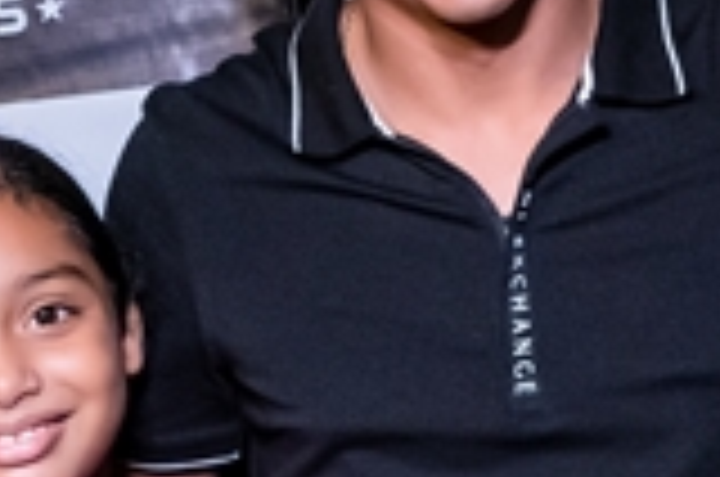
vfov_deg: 8.2
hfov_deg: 12.3
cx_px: 556
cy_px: 446
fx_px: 3333
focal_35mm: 167
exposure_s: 1/400
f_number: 2.8
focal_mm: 24
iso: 2500
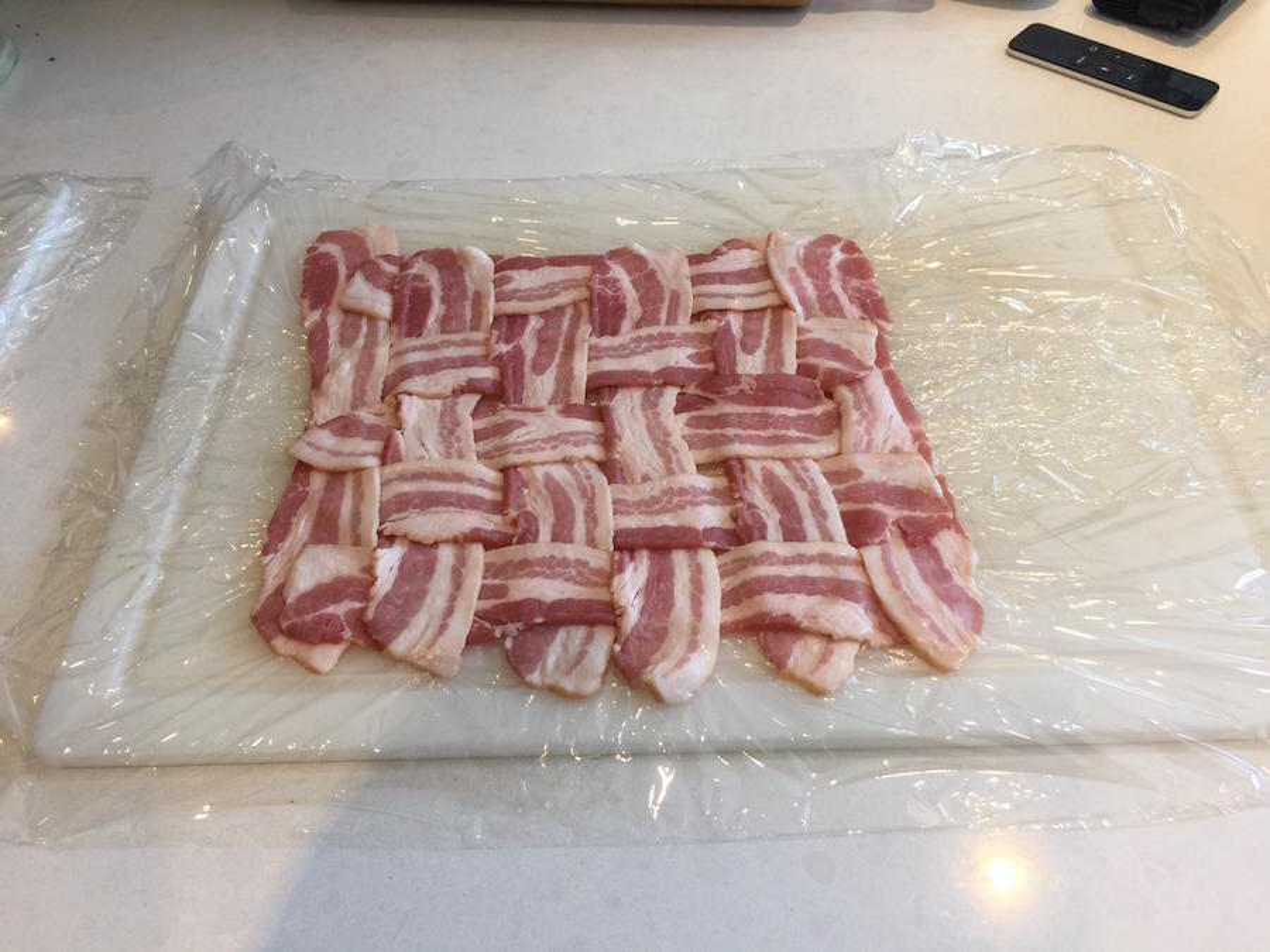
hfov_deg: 61.7
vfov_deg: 48.2
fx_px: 1064
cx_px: 635
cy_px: 476
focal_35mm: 29
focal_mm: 4.15
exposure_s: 1/30
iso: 32
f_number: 2.2
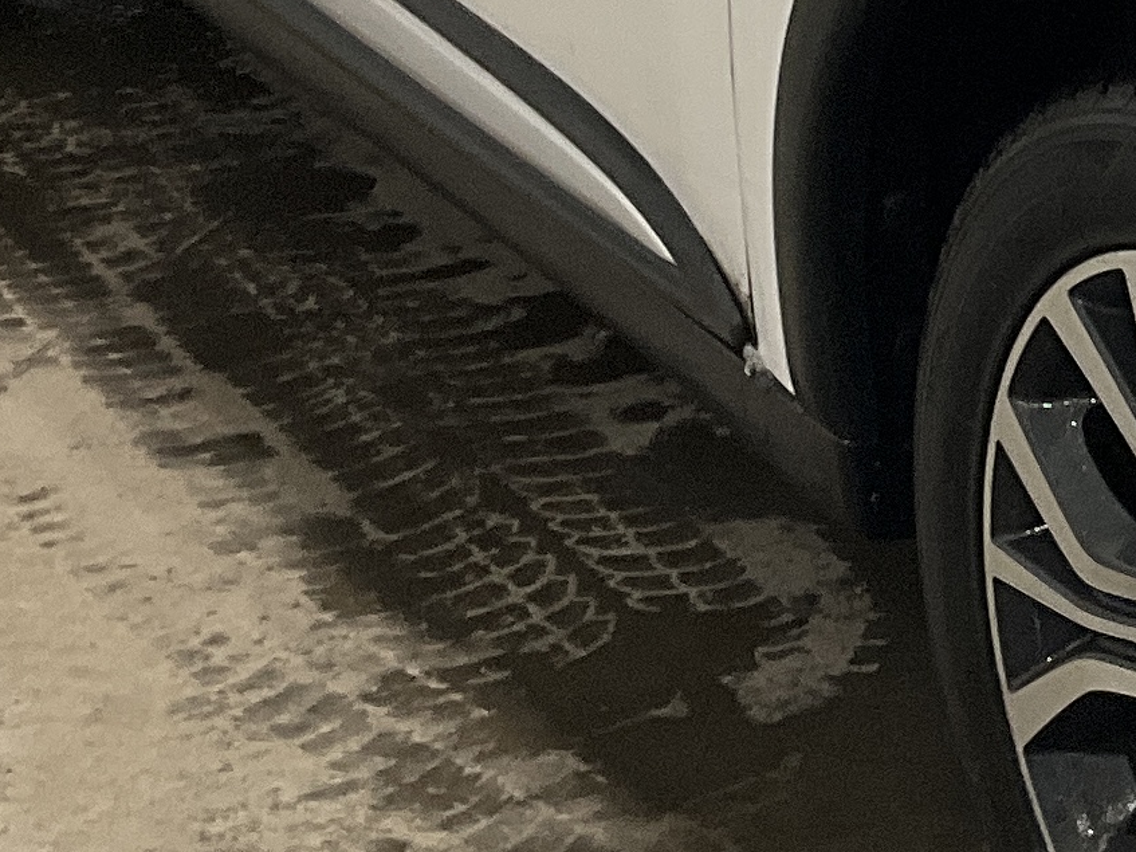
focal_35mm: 138
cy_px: -209
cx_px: 1935
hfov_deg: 13.1
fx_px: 4528
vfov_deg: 10.5
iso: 40
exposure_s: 1/60
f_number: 1.8
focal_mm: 3
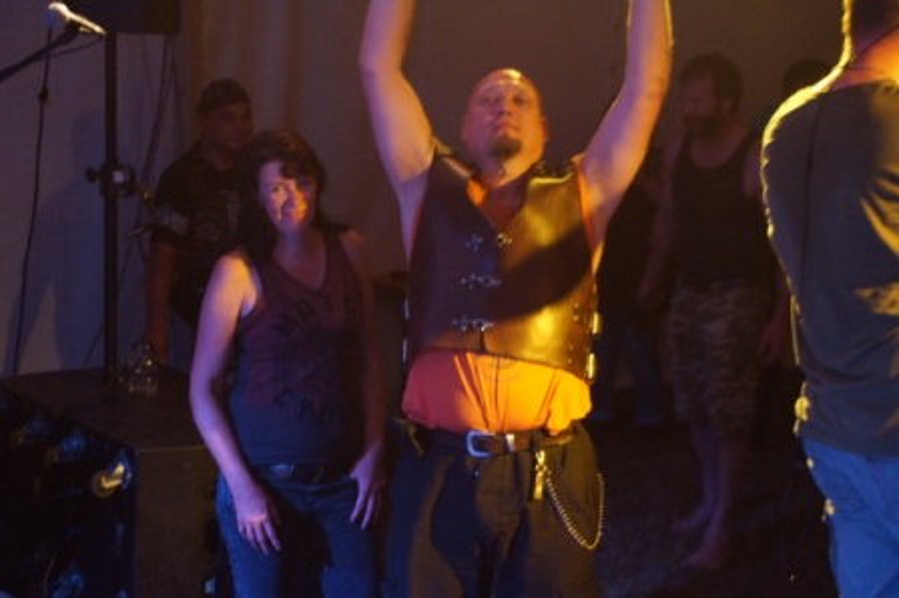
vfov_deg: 16.5
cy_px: 299
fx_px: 2059
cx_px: 450
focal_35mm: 82
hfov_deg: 24.6
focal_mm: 55
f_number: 4.5
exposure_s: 1/60
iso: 3200
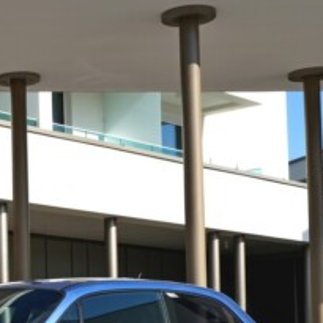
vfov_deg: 18.0
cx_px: -178
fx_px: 982
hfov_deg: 16.8
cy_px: 351
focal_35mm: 93
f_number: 11
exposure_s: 1/60
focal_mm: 21.6
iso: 80
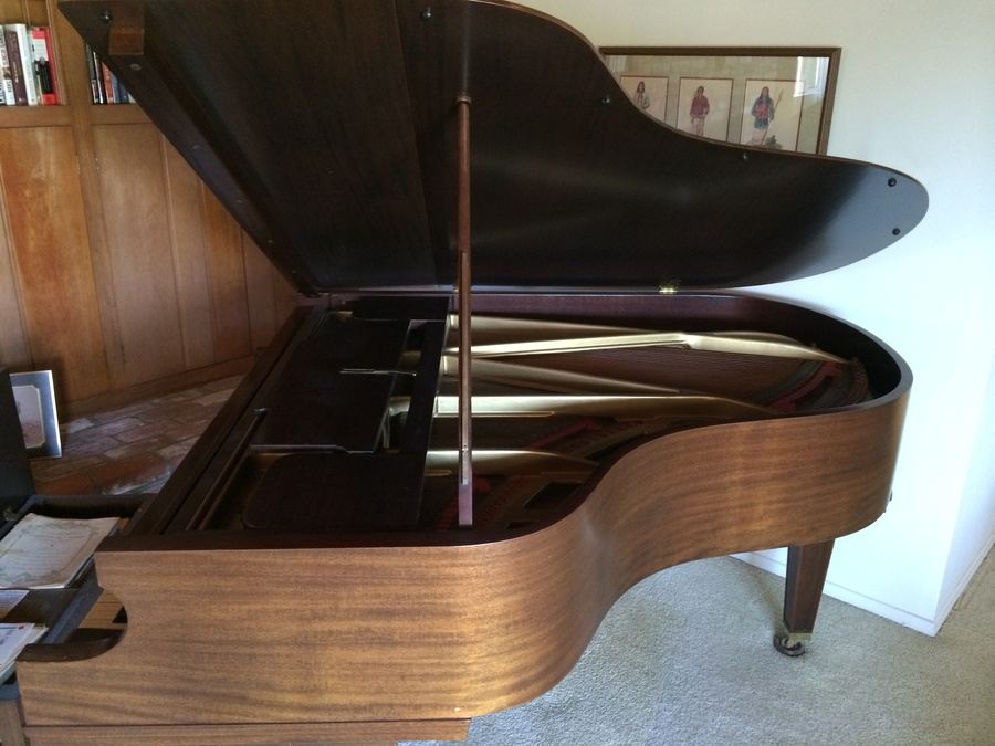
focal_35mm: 30
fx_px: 862
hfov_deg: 60.0
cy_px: 373
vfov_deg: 46.8
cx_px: 498
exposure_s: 1/15
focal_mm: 4.12
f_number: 2.2
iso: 320
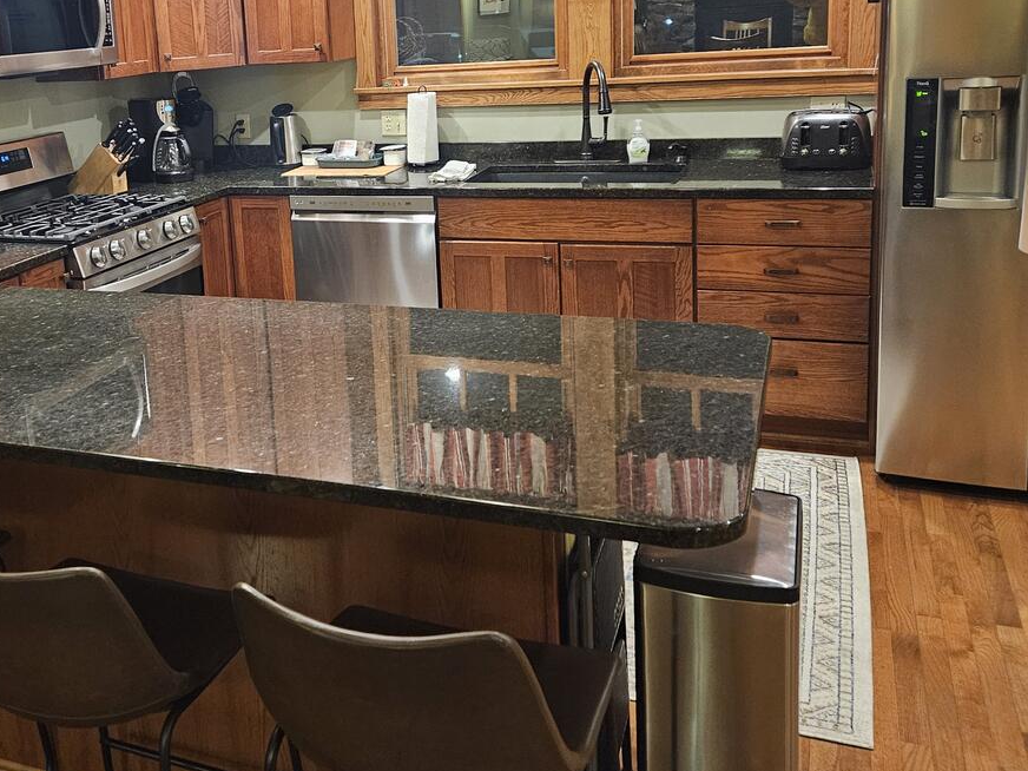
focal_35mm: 38
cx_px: 312
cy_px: 237
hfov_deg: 47.9
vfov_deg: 37.2
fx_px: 1128
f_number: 1.8
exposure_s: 1/40
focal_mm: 5.4
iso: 640
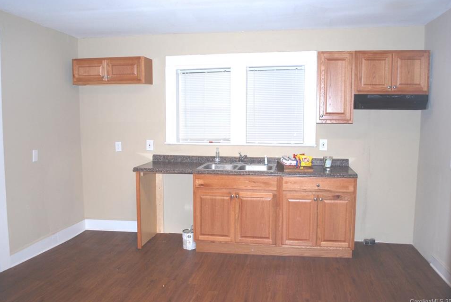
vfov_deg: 45.0
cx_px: 219
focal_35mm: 29
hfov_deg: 63.6
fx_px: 364
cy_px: 144
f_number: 3.5
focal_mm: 18
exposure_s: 1/60
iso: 200
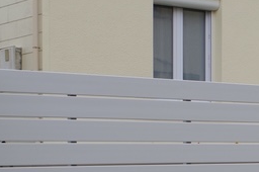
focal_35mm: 124
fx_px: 894
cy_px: 179
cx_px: 381
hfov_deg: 15.3
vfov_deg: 10.9
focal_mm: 21.25
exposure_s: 1/100
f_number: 8
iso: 100
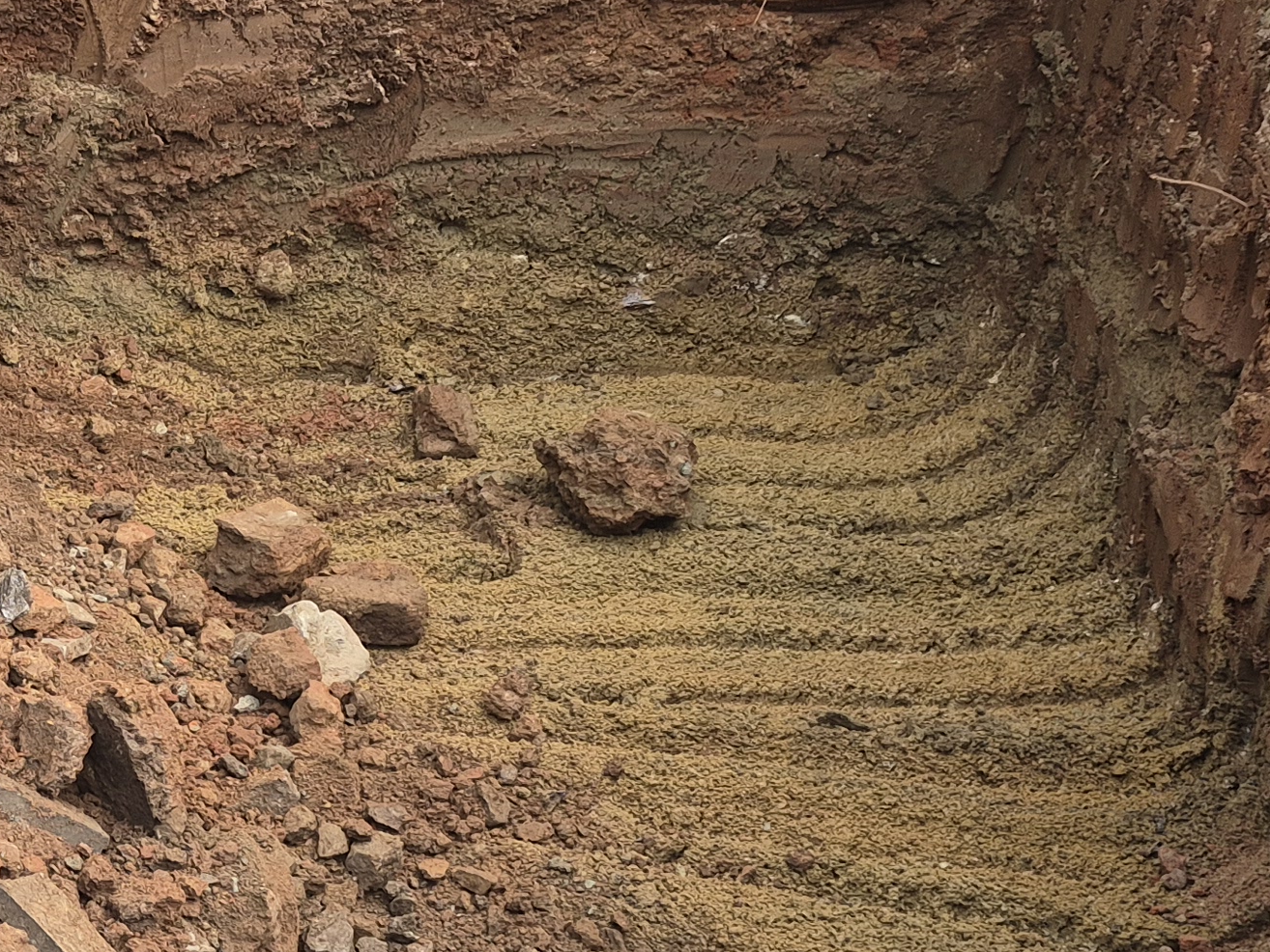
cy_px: 438
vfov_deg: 21.0
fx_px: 2569
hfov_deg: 26.7
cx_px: 97
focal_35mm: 70
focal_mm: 5.4
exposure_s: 1/180
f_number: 1.8
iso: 32
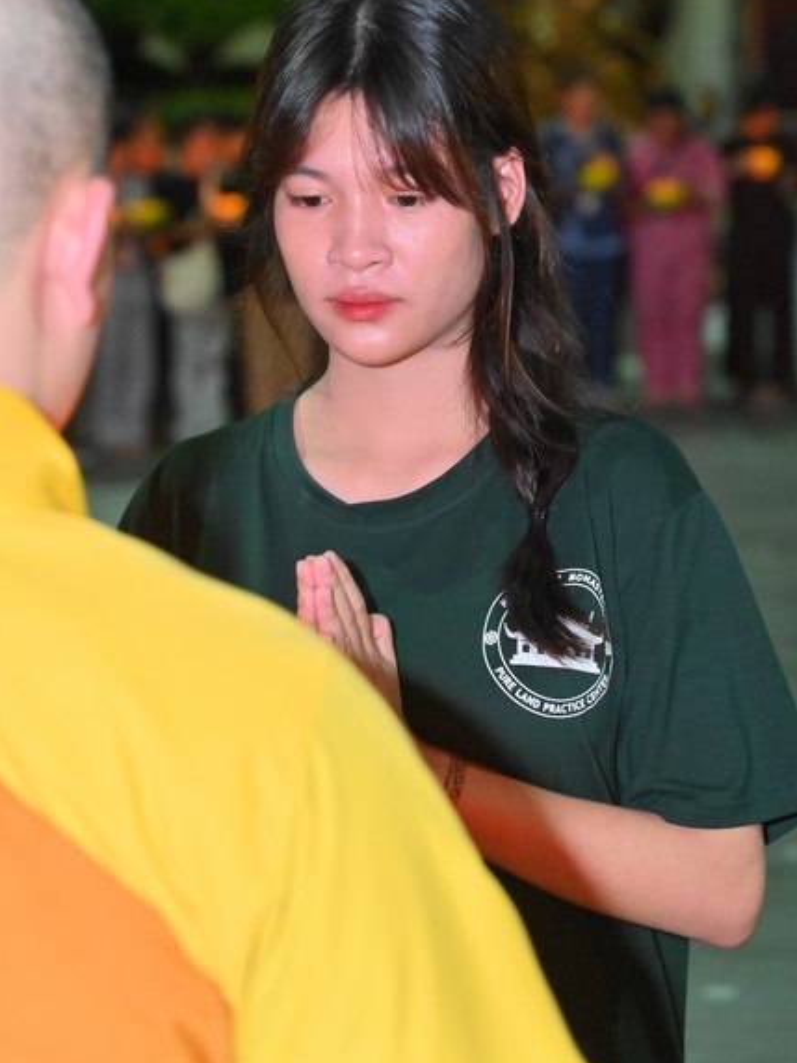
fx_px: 4022
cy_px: 468
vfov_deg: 15.0
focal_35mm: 131
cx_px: 398
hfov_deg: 11.3
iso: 5000
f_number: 5.6
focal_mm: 120
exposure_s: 1/40
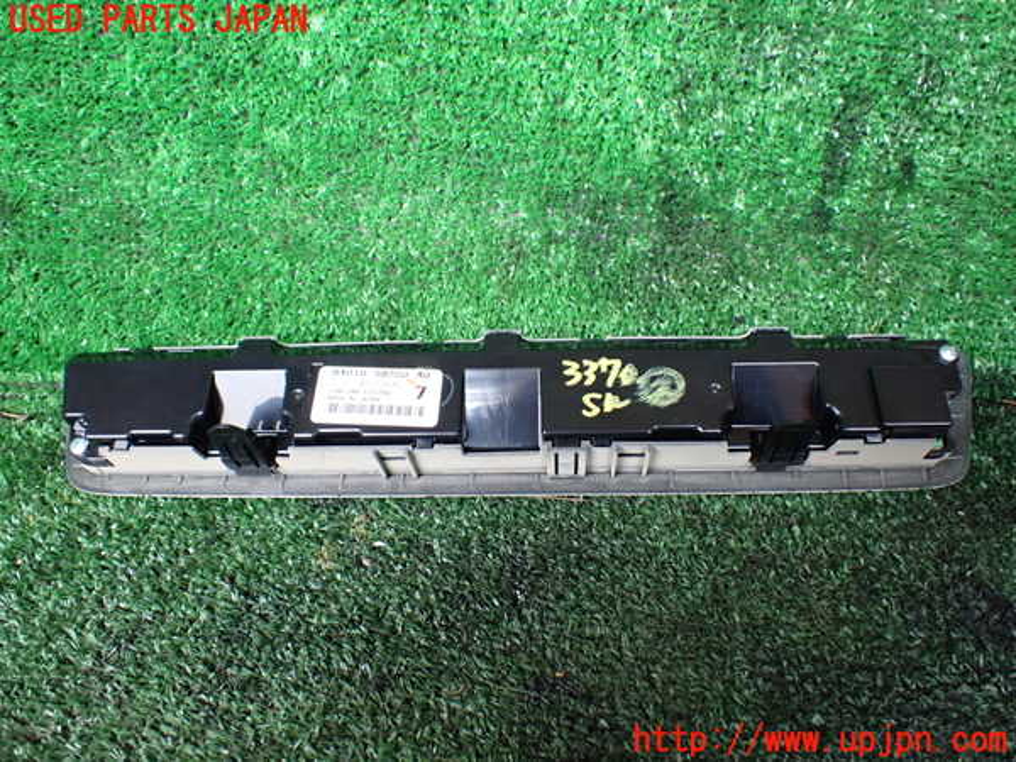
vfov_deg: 46.8
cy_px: 381
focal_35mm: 30
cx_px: 508
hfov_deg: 60.0
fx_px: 881
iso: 800
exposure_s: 1/125
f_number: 2.3
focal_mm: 5.4
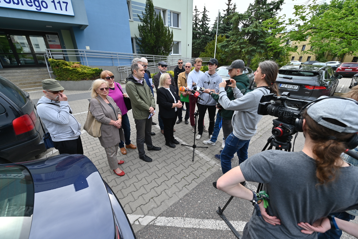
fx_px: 139
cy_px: 120
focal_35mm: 14
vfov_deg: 81.2
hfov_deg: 104.3
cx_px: 179
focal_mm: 14
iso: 100
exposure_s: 1/400
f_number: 4.5
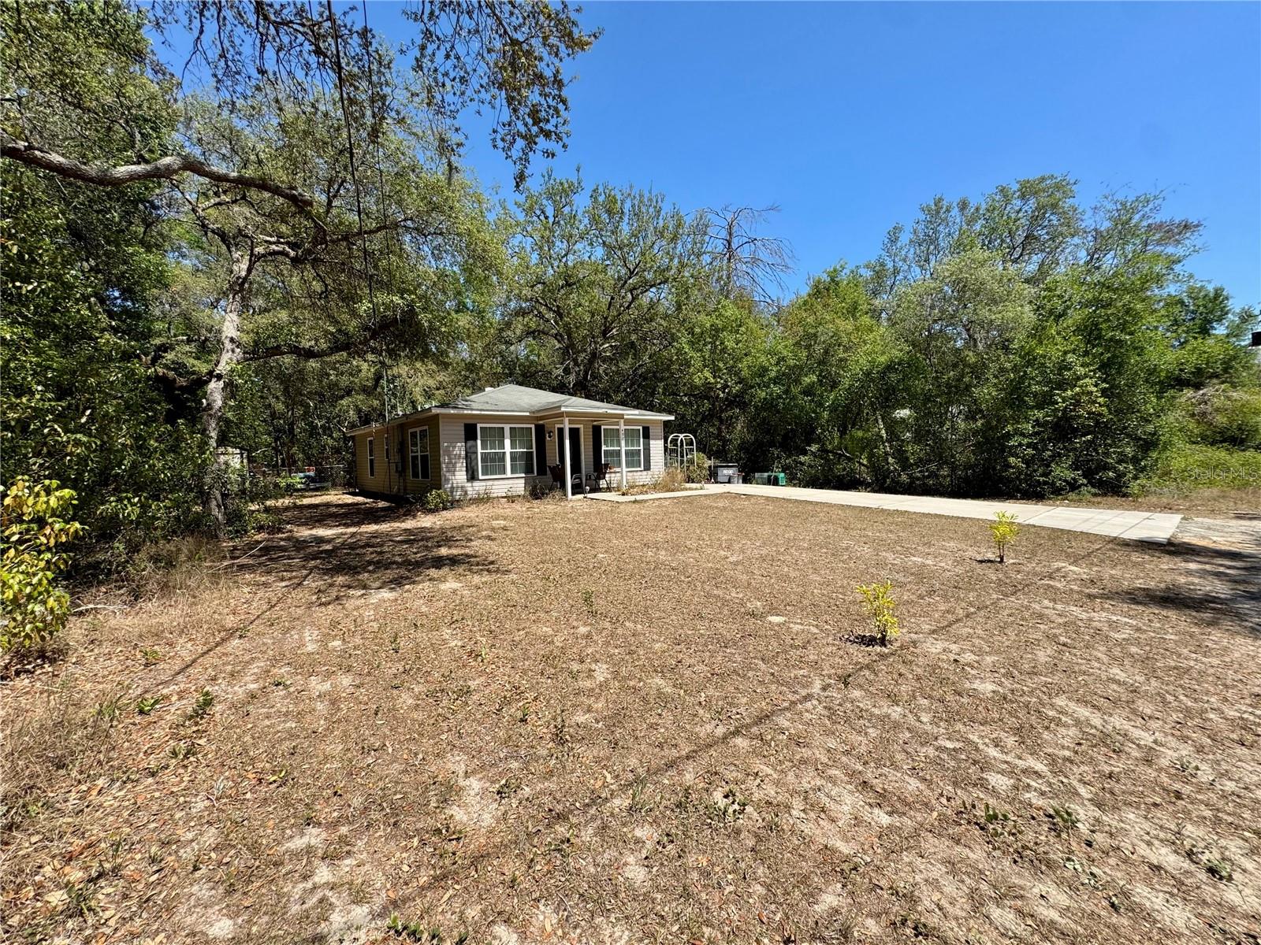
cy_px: 472
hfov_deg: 102.1
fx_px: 510
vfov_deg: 85.7
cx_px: 630
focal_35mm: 14
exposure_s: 1/1236
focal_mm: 2.22
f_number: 2.2
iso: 50
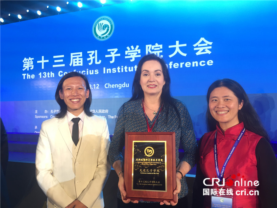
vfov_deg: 48.2
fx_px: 232
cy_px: 104
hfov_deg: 61.7
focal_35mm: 29
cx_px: 138
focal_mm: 4.15
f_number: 2.2
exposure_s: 1/50
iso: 40
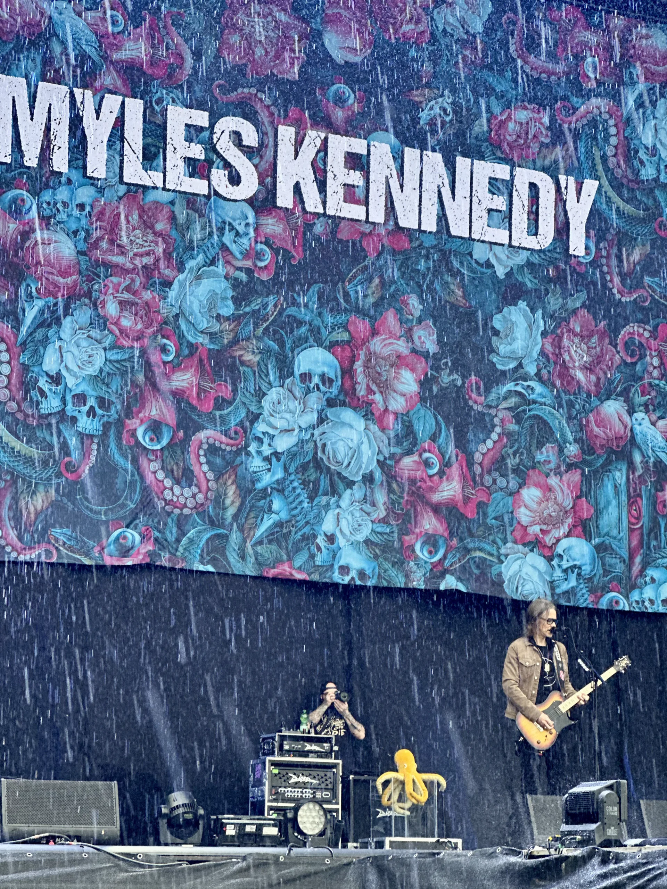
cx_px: 334
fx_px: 1978
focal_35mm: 77
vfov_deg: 25.3
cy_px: 444
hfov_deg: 19.1
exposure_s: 1/120
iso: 160
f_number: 2.8
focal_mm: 9
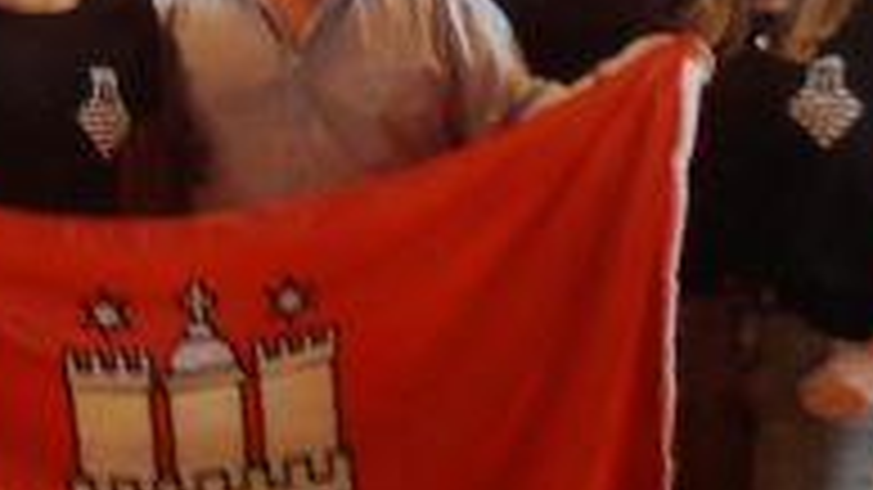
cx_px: 328
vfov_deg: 10.9
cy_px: 22
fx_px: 2546
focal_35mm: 110
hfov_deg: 19.4
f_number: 3
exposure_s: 1/5
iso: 125
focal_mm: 4.2
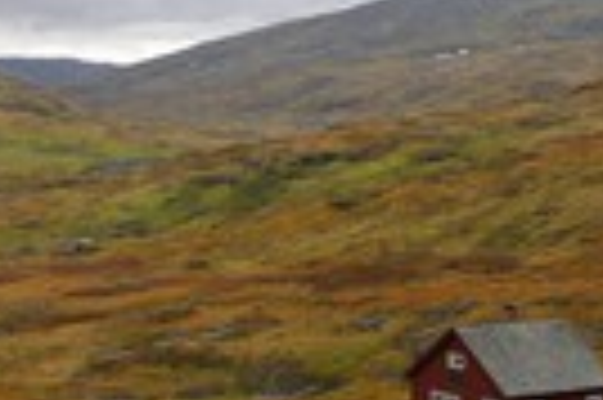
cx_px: -18
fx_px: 1522
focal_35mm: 91
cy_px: 103
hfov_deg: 21.5
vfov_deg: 14.9
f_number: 5.6
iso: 400
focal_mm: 29
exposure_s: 1/125
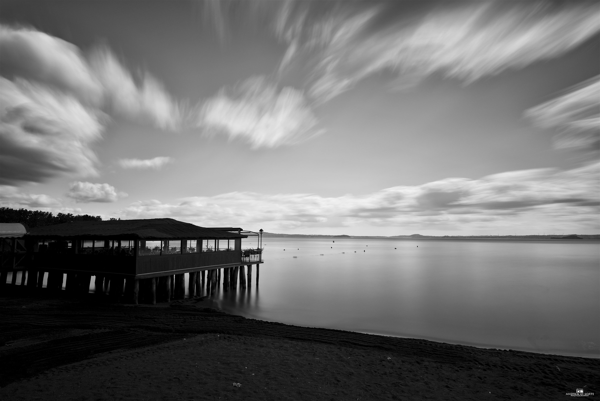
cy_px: 200
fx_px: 350
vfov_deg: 59.5
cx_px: 300
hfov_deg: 81.2
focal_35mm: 21
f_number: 8
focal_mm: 21
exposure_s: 151
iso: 64
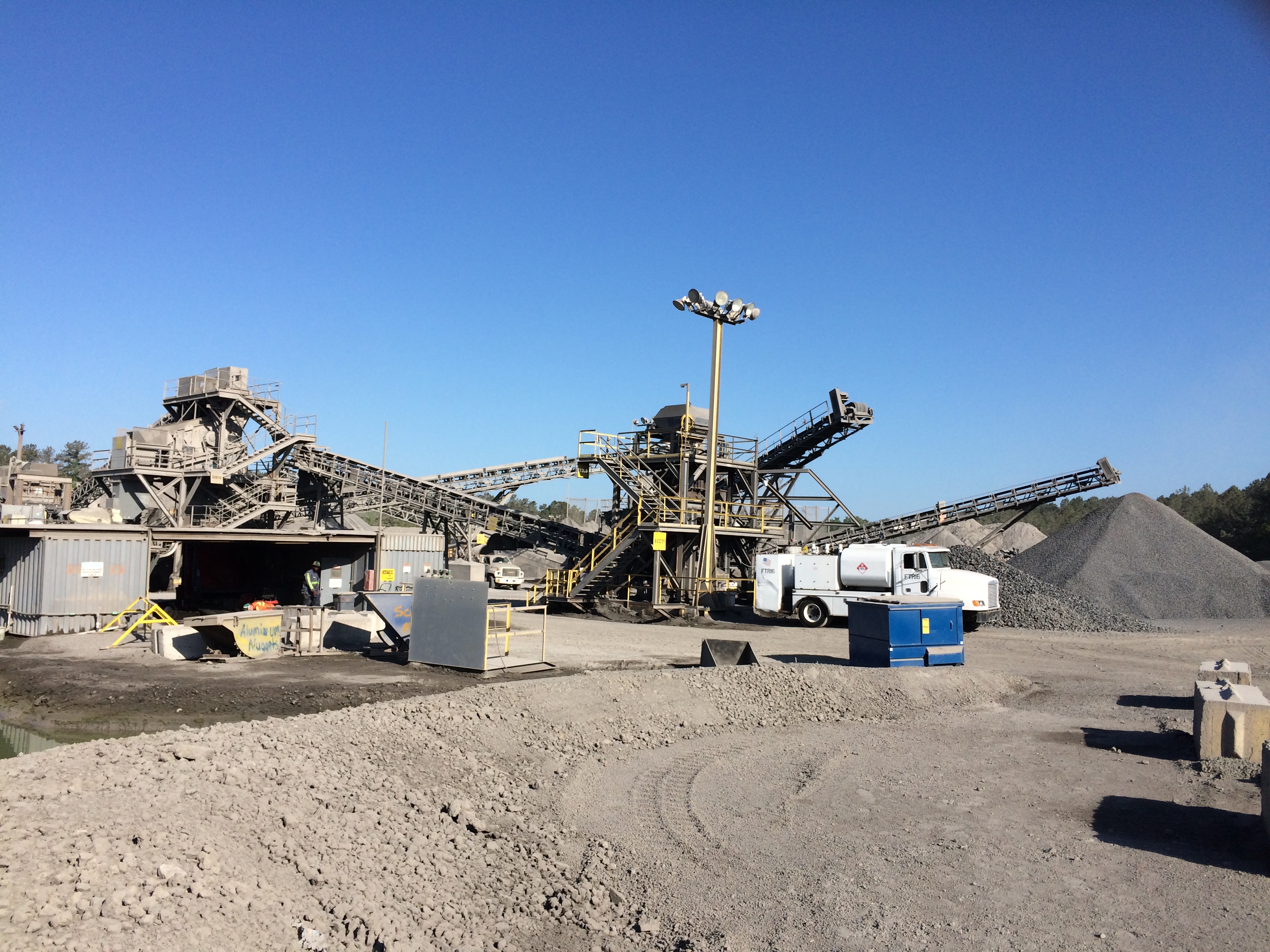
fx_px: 1064
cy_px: 476
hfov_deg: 61.7
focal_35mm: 29
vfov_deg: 48.2
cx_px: 635
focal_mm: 4.15
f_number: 2.2
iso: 32
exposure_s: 1/2283
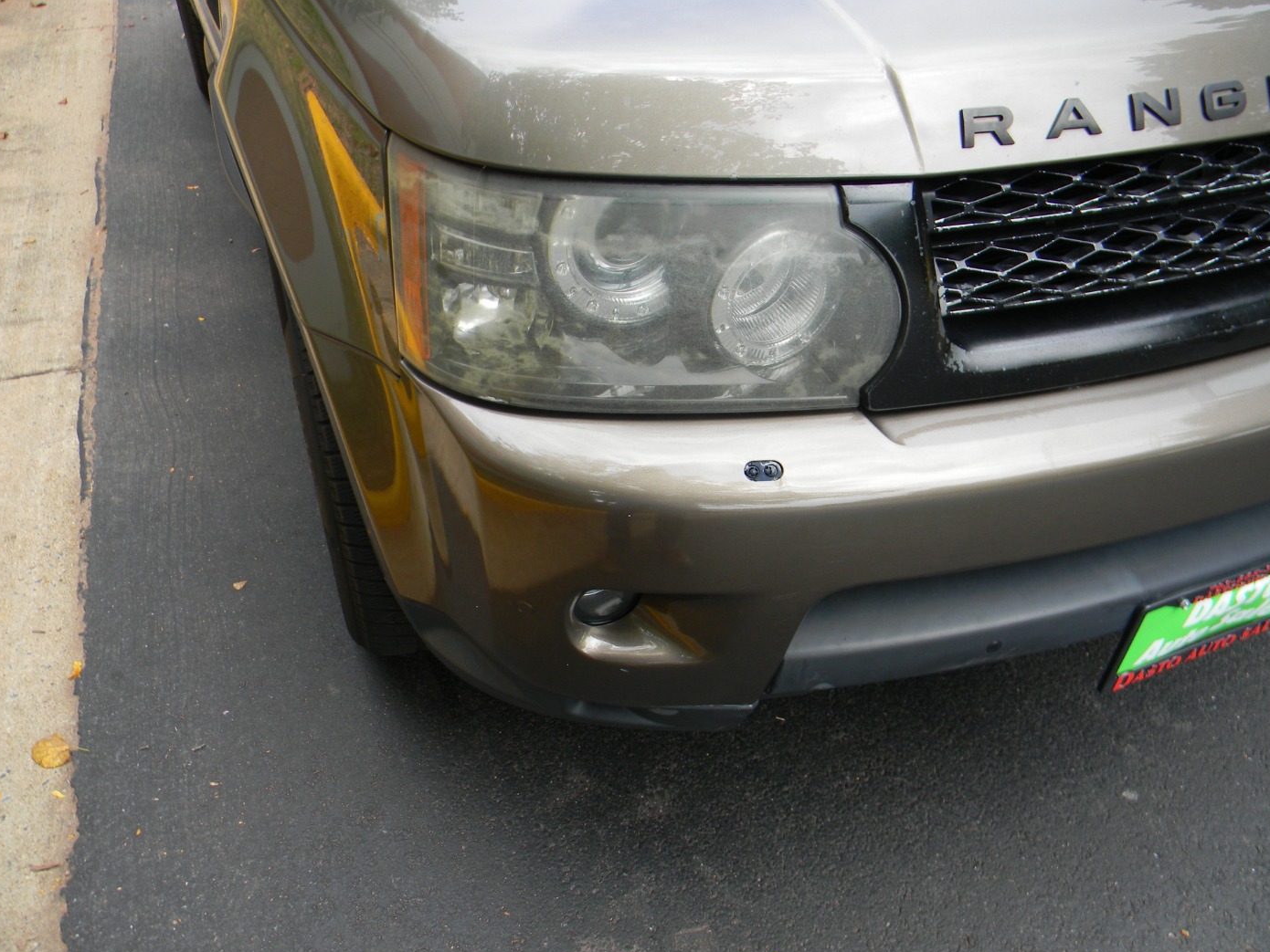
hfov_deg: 61.6
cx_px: 649
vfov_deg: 48.2
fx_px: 1064
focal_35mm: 29
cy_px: 477
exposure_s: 1/222
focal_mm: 5
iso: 80
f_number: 3.5
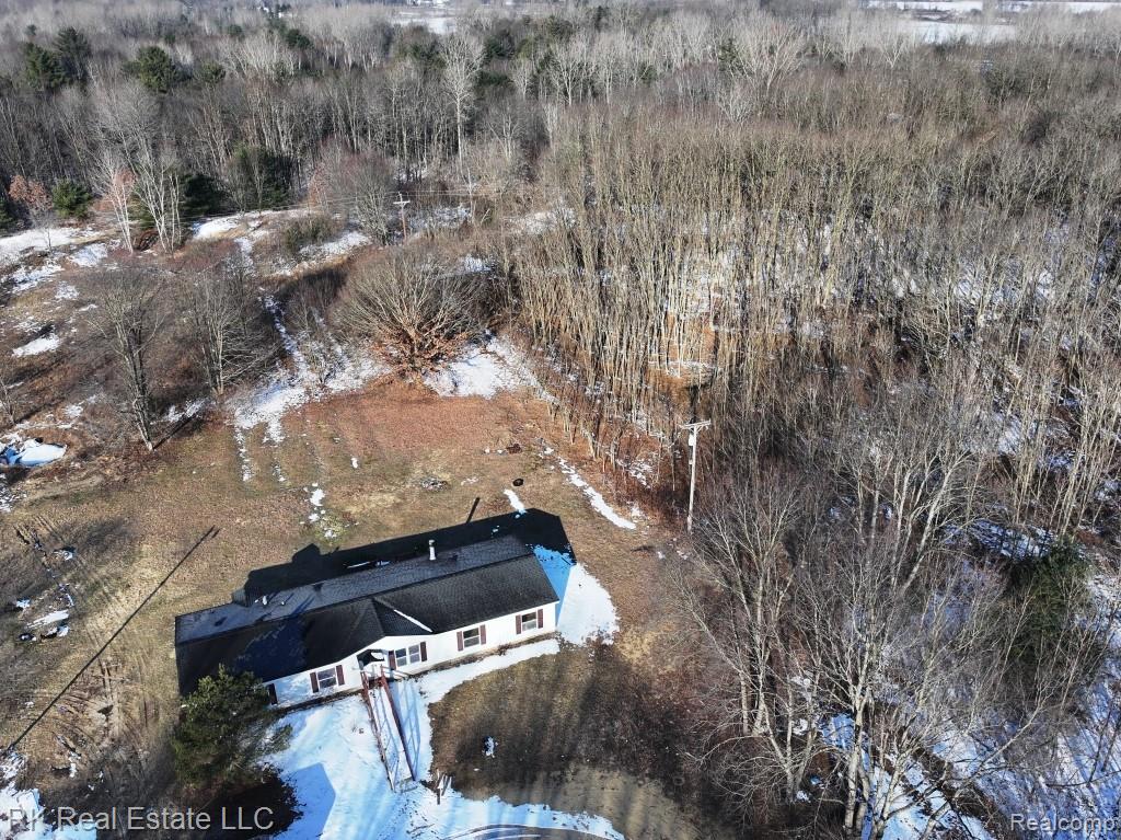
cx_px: 560
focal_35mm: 24
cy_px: 420
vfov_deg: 56.8
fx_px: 777
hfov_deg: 71.6
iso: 110
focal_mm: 12.29
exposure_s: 1/1600
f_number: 2.8
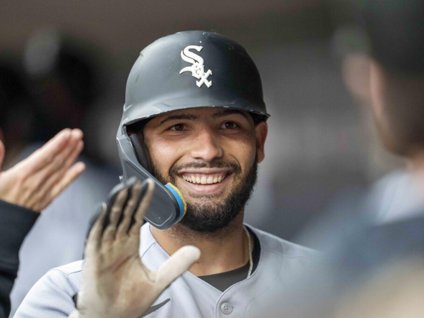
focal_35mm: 434
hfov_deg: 4.6
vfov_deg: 3.4
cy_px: 159
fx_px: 5316
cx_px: 194
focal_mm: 400
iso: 8000
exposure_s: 1/2000
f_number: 2.8
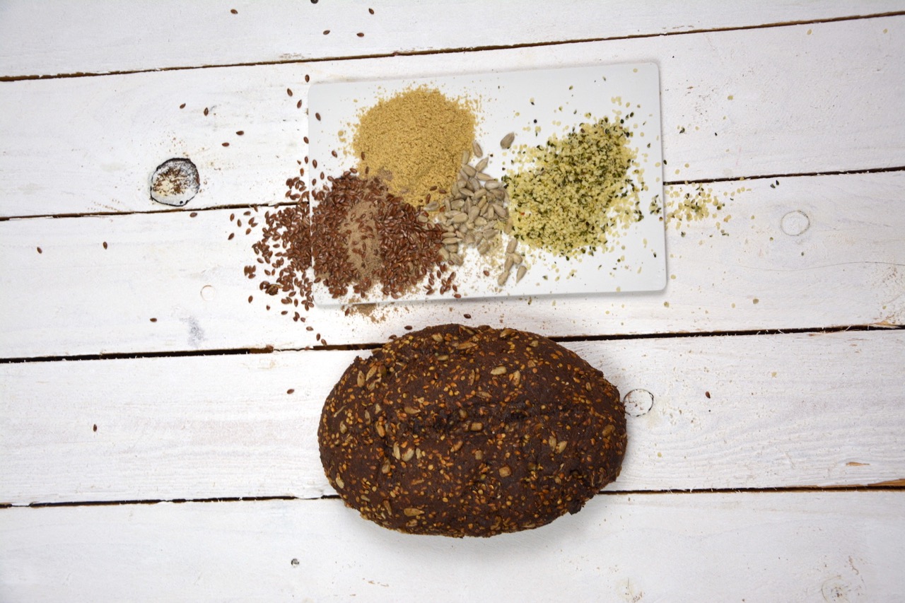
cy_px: 302
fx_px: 1282
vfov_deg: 26.5
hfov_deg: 38.9
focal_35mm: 51
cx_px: 452
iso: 400
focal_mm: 34
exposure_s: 1/80
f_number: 4.2
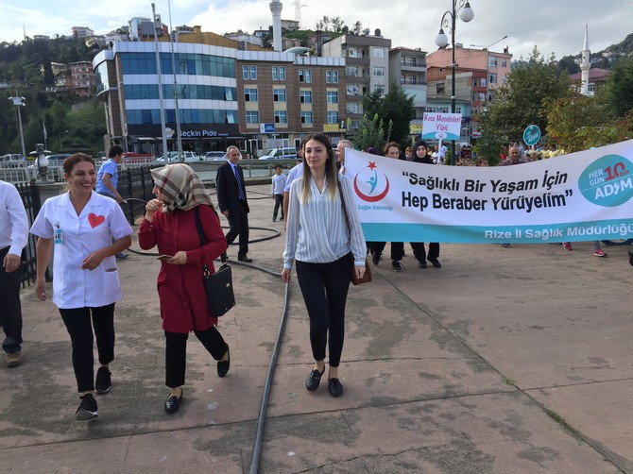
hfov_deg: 61.7
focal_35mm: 29
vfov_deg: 48.2
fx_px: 530
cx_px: 316
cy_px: 237
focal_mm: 4.15
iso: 32
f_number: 2.2
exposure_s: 1/989
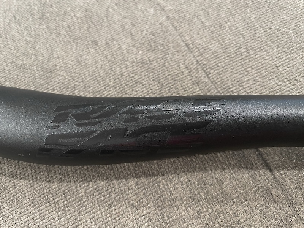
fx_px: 228
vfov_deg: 53.1
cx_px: 152
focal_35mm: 26
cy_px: 114
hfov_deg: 67.3
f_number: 1.6
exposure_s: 1/31
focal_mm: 4.2
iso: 640
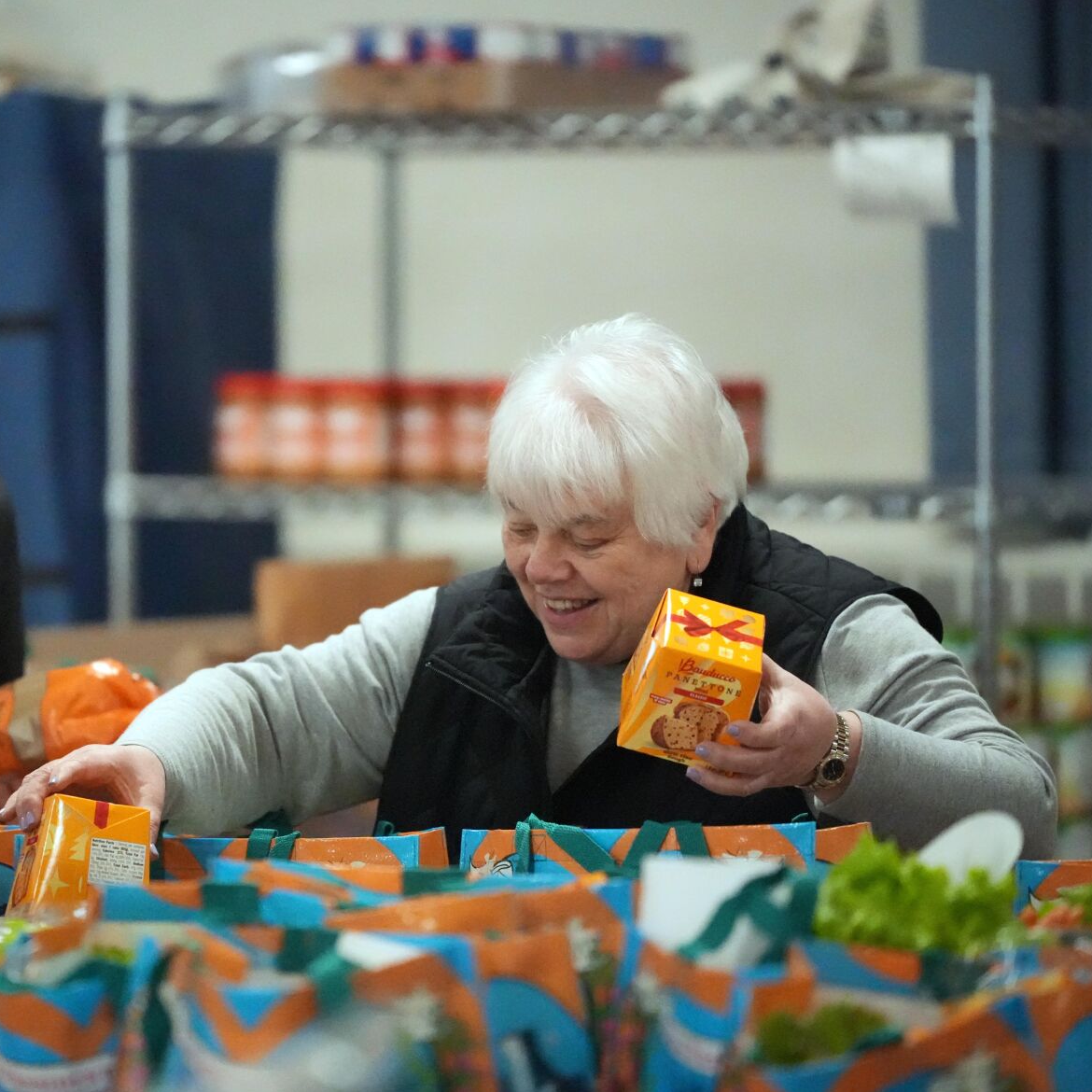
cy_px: 546
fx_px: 9137
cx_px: 308
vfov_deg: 6.8
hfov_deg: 6.8
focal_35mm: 256
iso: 25600
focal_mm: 200
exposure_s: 1/1250
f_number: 2.8
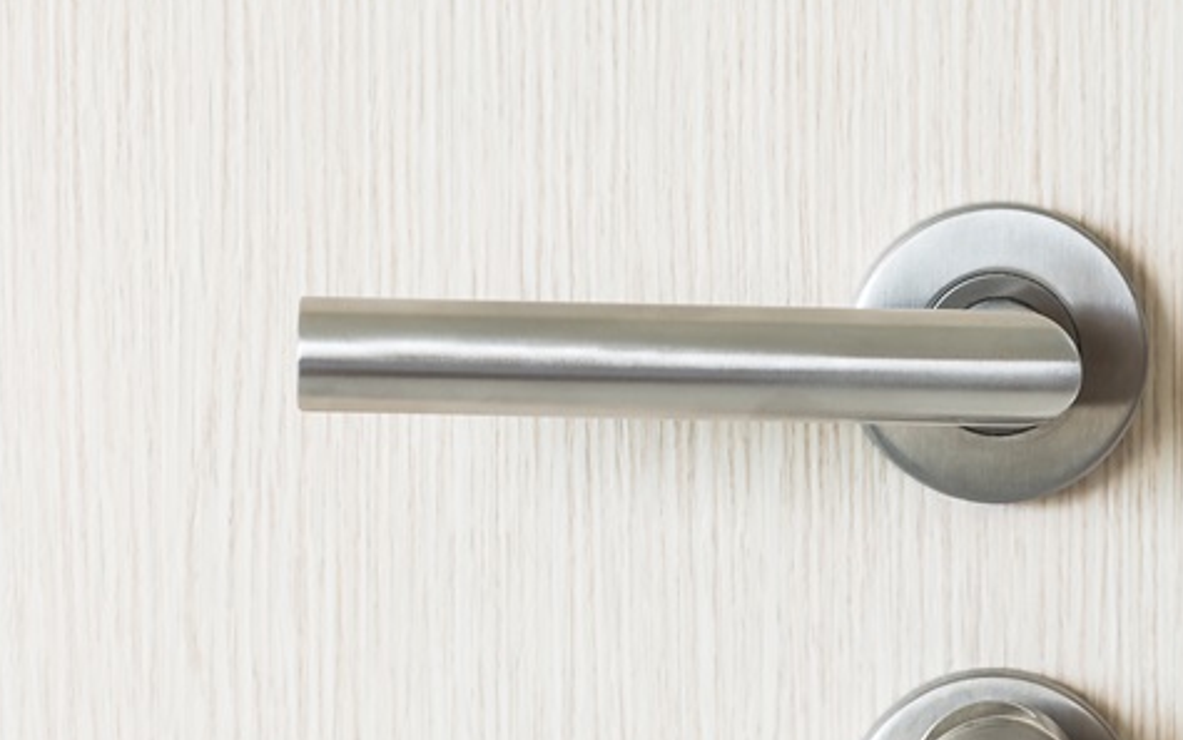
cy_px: 436
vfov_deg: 6.4
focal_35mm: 206
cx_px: 521
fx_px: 6642
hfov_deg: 10.2
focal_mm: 120
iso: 200
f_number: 8
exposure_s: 1/60
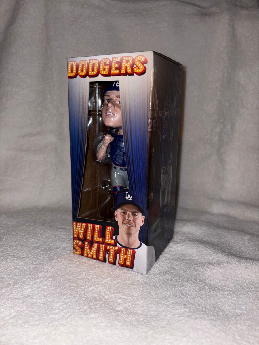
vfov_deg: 67.3
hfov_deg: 53.1
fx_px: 259
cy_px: 172
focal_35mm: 26
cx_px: 130
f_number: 1.6
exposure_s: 1/54
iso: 40
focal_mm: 5.96
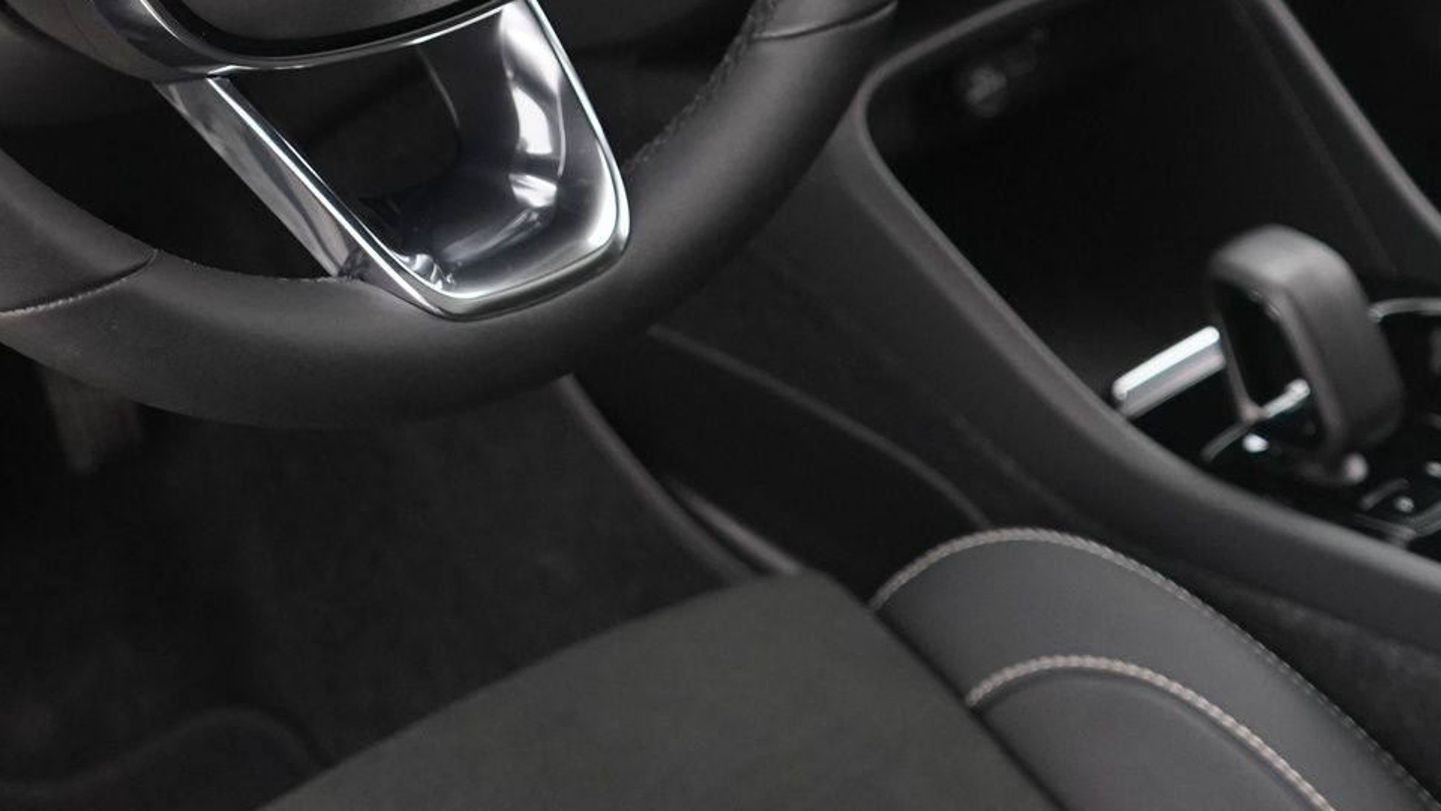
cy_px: -194
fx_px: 3019
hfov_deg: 26.8
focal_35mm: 79
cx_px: 625
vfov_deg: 14.7
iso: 2500
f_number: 3.5
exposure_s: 1/30
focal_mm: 29
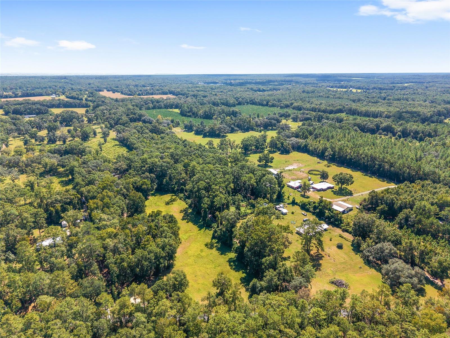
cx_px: 225
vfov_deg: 56.8
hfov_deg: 71.6
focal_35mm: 24
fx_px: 312
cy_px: 169
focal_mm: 8.67
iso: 300
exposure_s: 1/6000
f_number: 1.8
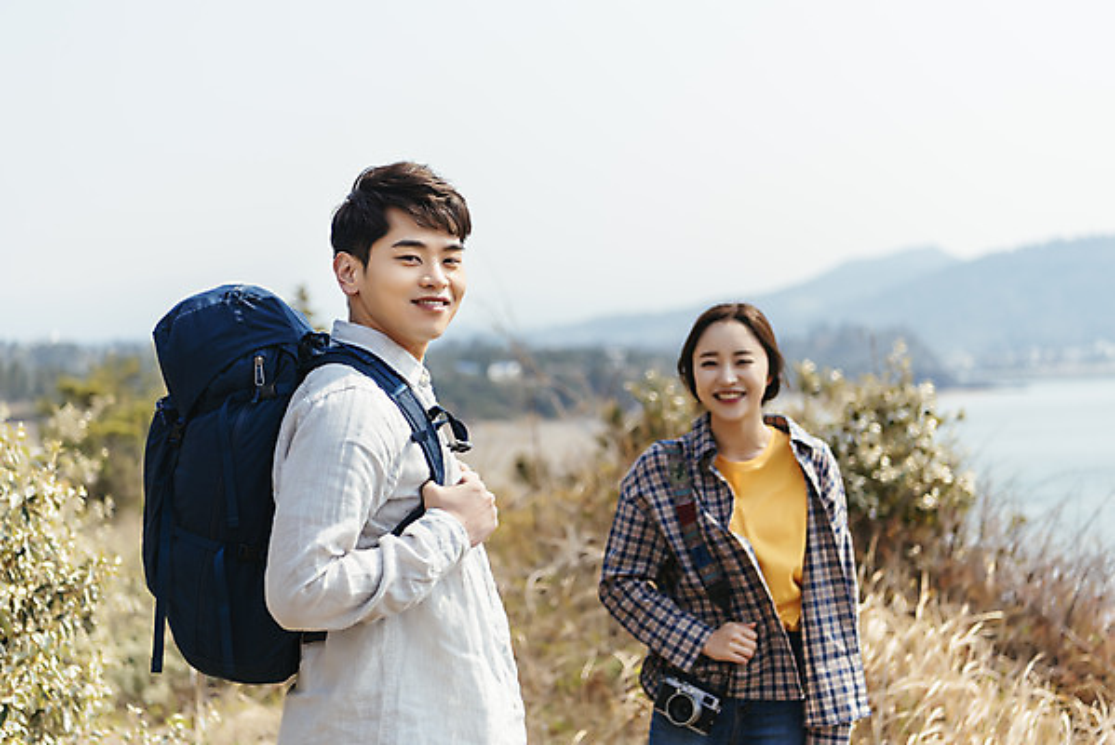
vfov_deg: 21.9
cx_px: 558
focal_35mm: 62
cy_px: 372
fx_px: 1921
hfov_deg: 32.4
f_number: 2.8
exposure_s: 1/2500
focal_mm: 62
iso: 100
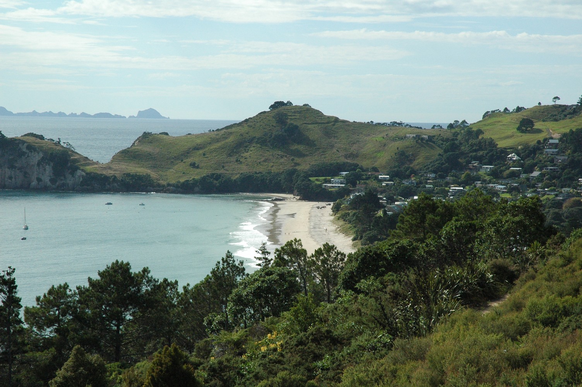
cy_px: 194
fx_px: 1696
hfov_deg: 19.5
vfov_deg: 13.0
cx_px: 291
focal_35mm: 105
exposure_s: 1/1000
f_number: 13
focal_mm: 70
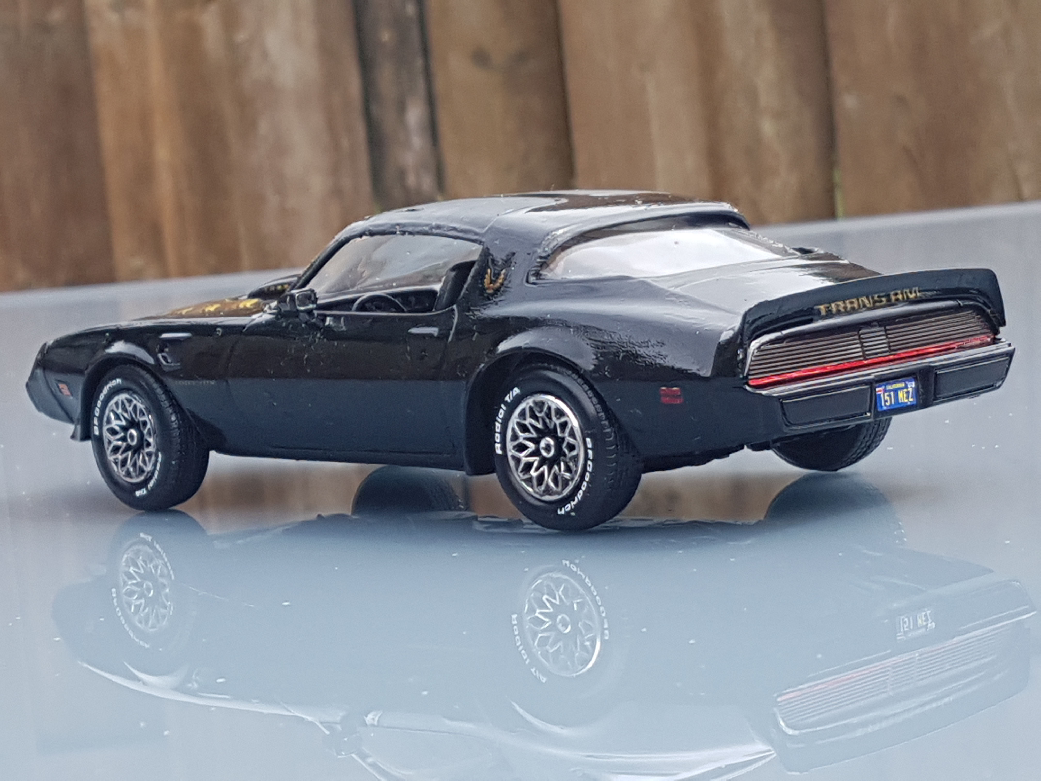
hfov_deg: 67.3
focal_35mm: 26
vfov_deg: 53.1
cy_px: 390
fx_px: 782
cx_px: 520
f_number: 1.7
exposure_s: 1/868
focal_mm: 4.2
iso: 40
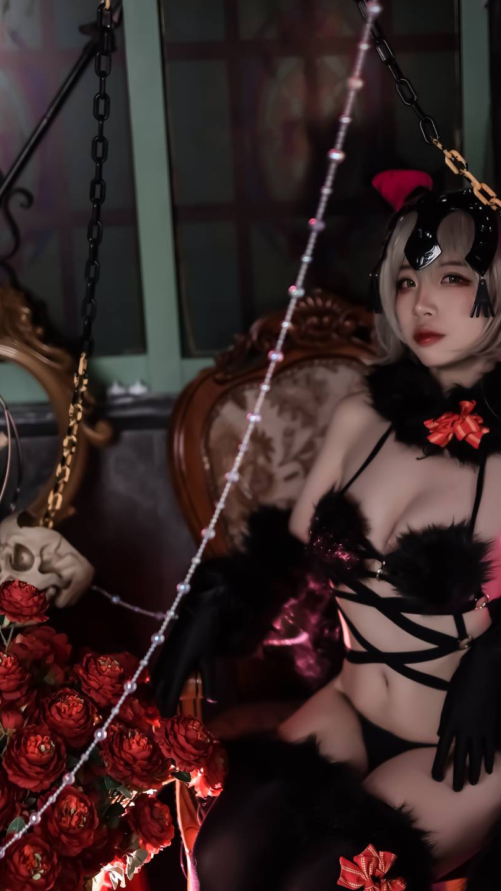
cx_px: 398
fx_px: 1936
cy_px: 637
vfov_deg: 25.7
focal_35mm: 82
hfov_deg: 14.7
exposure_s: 1/250
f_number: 1.4
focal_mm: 50
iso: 64
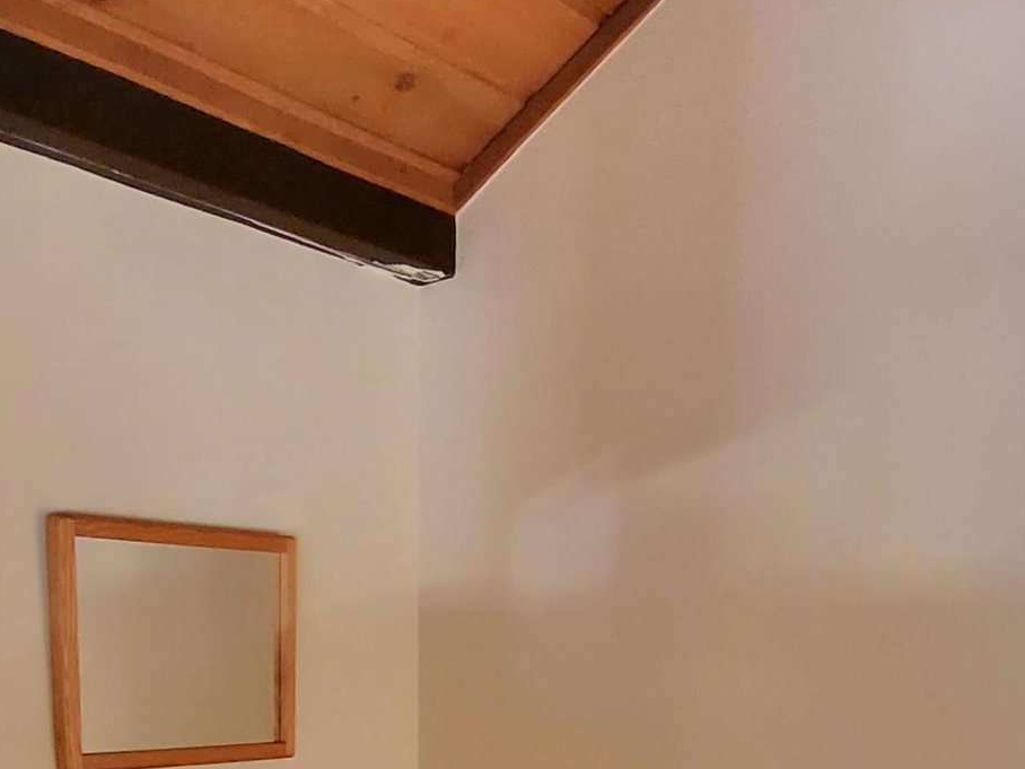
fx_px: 1303
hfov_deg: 42.9
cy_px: 968
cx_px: 466
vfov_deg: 27.9
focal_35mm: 44
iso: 1250
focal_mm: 1.74
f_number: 2.2
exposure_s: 1/24
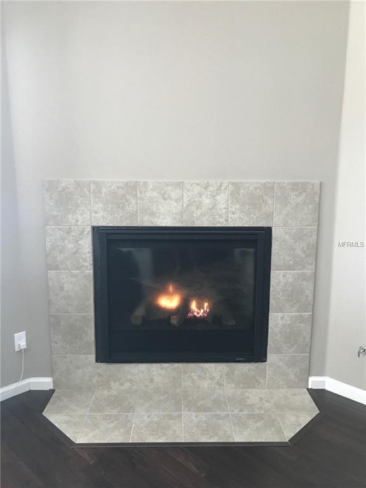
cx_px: 183
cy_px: 244
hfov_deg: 49.7
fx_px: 395
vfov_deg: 63.4
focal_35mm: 28
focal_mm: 3.99
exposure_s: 1/11
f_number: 1.8
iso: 100
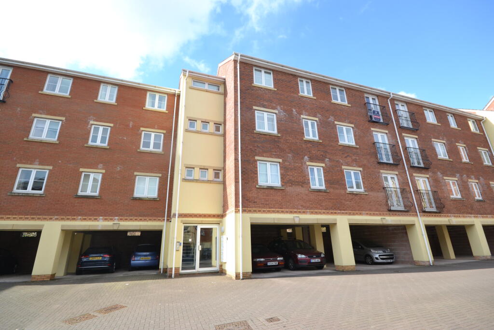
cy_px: 165
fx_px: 226
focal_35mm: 16
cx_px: 247
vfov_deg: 72.1
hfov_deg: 95.0
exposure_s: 1/400
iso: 800
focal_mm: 11
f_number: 10
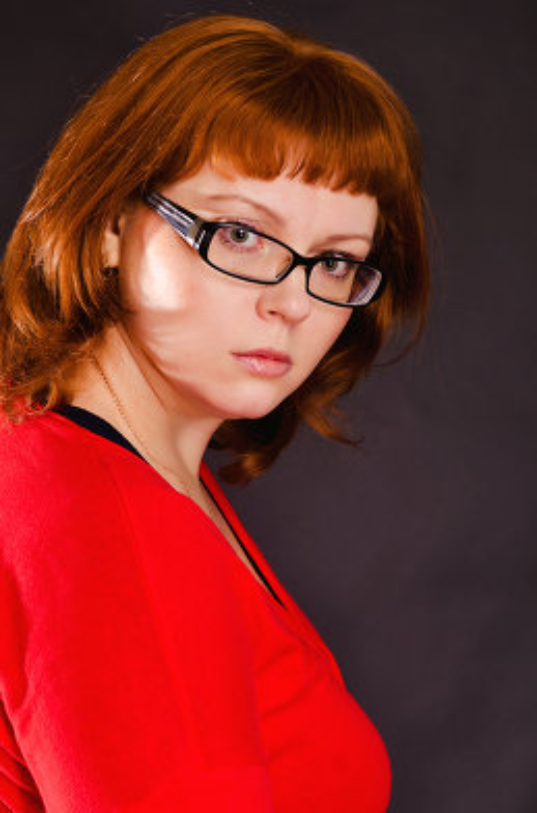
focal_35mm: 105
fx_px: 2364
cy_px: 406
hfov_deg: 13.0
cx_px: 268
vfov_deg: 19.5
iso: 100
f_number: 6.3
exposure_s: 1/125
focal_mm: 70
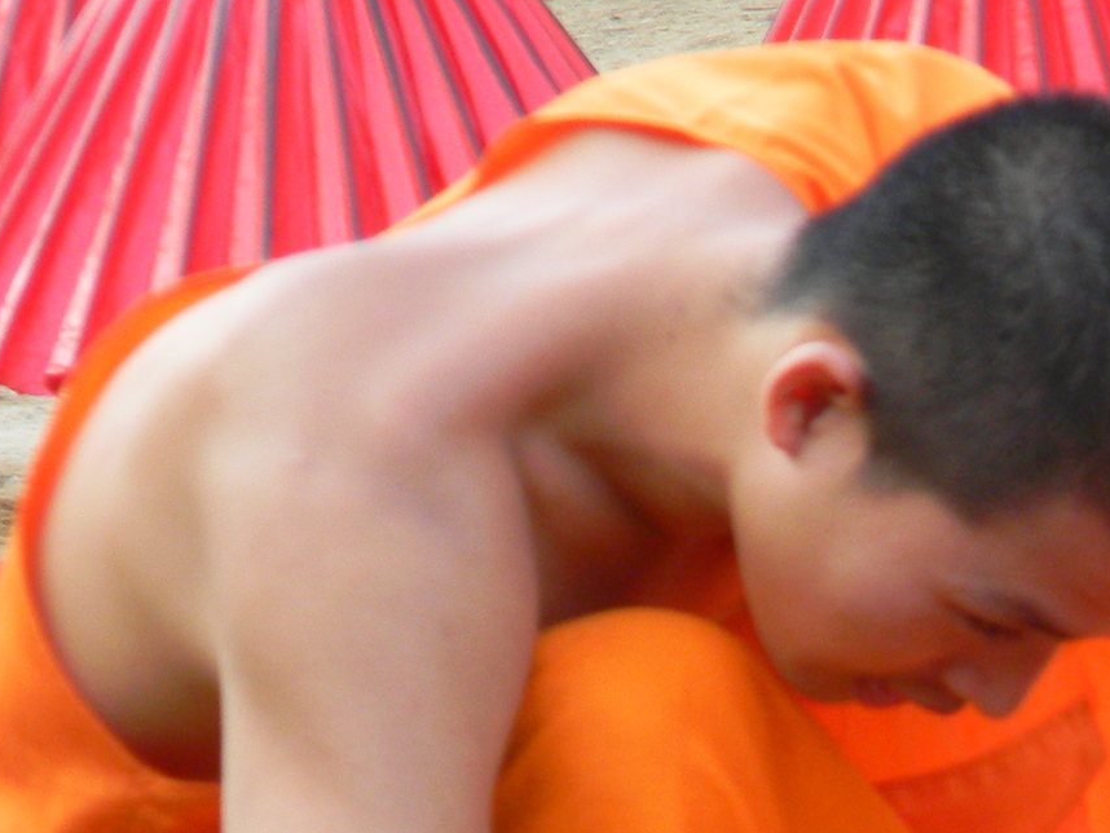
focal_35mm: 810
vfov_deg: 1.8
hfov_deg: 2.4
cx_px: 1142
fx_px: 25981
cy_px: 911
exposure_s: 1/31.2
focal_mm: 50.4
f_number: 5.4
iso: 80
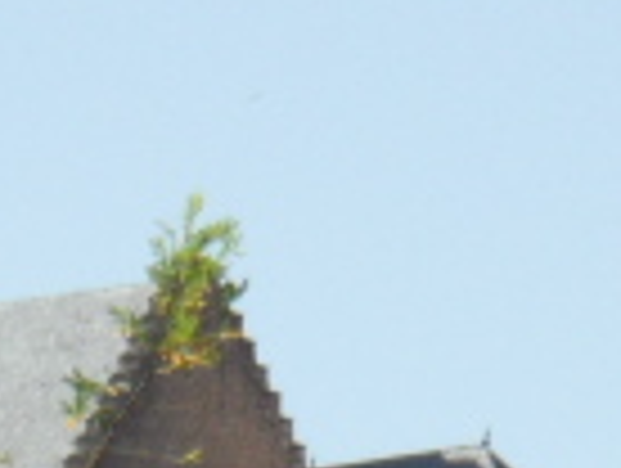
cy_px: 518
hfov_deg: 2.7
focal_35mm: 740
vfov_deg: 2.0
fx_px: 13298
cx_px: 1364
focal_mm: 16.3
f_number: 4.4
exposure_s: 1/500
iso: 80
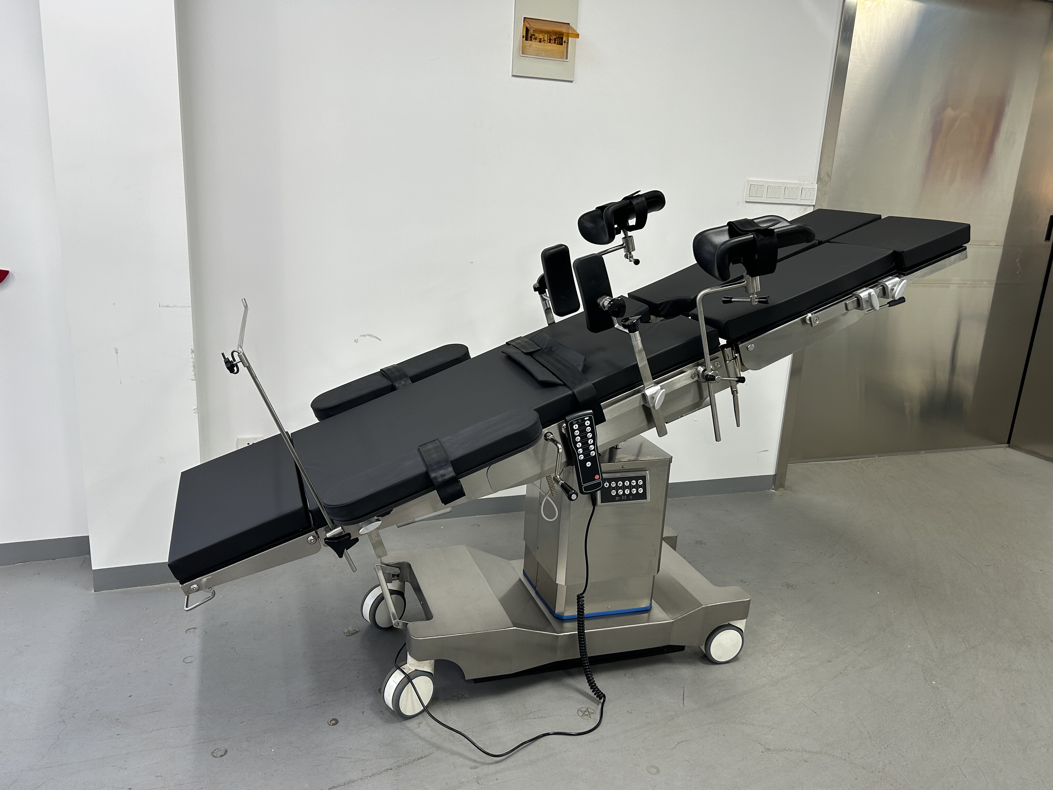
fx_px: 791
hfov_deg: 67.3
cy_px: 395
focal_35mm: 26
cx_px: 526
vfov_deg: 53.1
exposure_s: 1/100
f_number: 1.5
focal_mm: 5.7
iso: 80
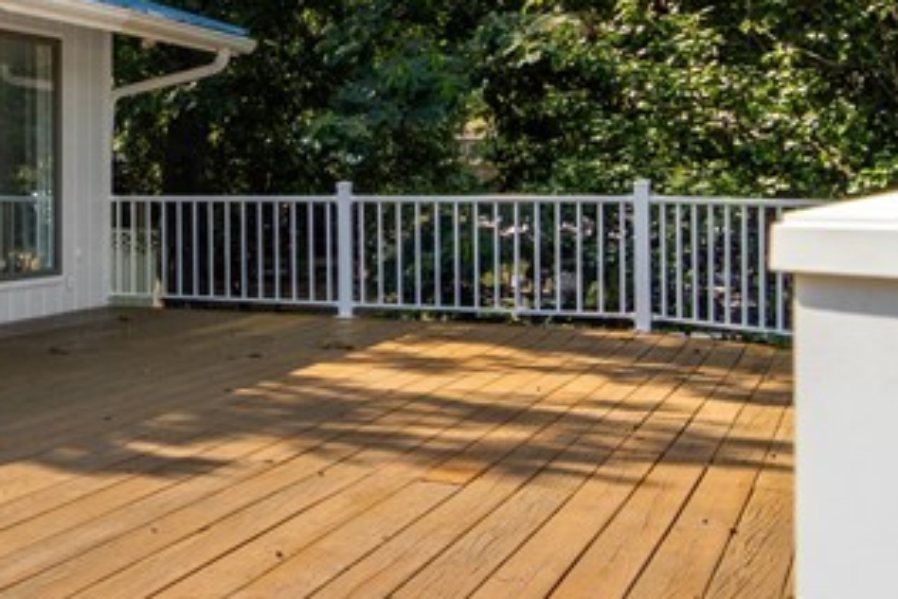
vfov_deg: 23.9
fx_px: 1415
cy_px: 230
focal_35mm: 57
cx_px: -585
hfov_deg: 23.9
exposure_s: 1/500
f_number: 7.1
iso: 250
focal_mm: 11
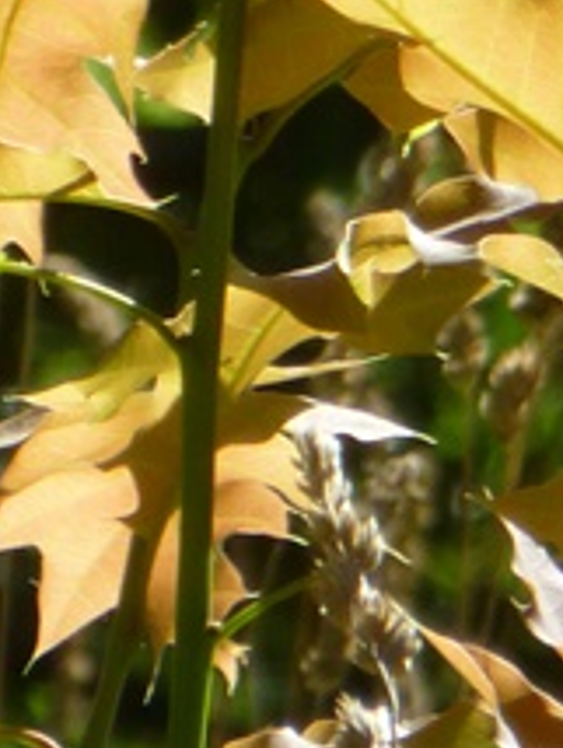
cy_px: -1000
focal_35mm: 2180
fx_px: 47181
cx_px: -294
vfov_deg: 0.9
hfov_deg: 0.7
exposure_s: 1/400
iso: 200
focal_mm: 81.7
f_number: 6.3
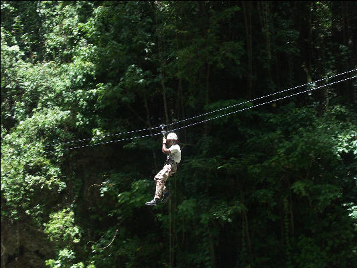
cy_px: 134
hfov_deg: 29.0
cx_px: 178
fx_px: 691
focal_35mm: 67
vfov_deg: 21.9
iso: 100
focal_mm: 16.66
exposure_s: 1/200
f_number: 5
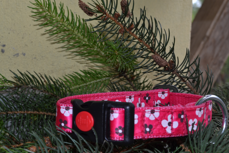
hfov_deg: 34.4
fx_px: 369
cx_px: 128
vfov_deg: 23.3
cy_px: 92
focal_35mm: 58
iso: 100
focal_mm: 30
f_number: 8
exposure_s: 1/60
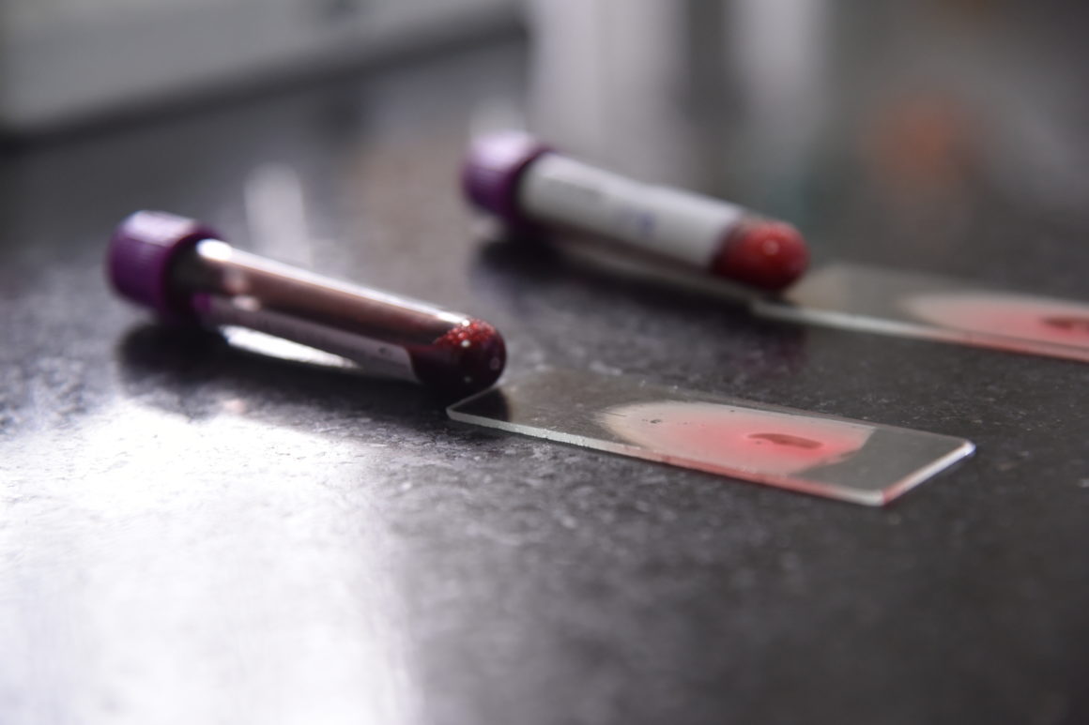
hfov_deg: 17.1
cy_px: 362
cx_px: 544
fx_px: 3629
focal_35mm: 120
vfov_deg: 11.4
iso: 2000
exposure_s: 1/400
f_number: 5
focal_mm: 120
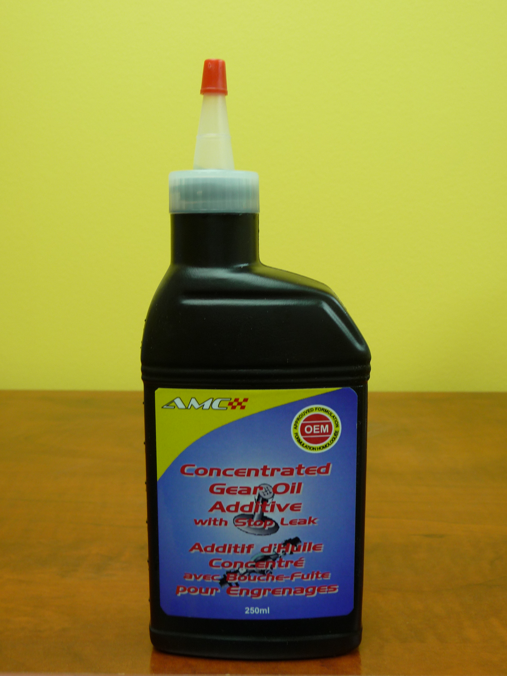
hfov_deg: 37.7
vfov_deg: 49.0
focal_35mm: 38
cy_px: 338
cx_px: 254
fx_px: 742
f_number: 3.8
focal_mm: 6.3
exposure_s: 1/30
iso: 100
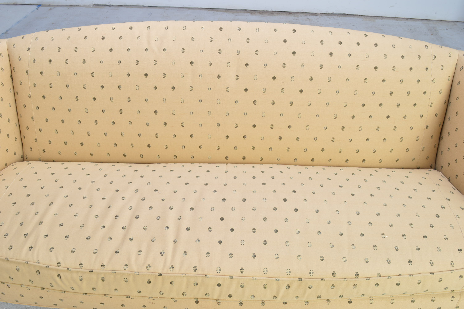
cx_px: 232
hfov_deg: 57.3
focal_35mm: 33
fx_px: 425
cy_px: 154
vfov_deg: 39.9
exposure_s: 1/100
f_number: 9
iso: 100
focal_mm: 22
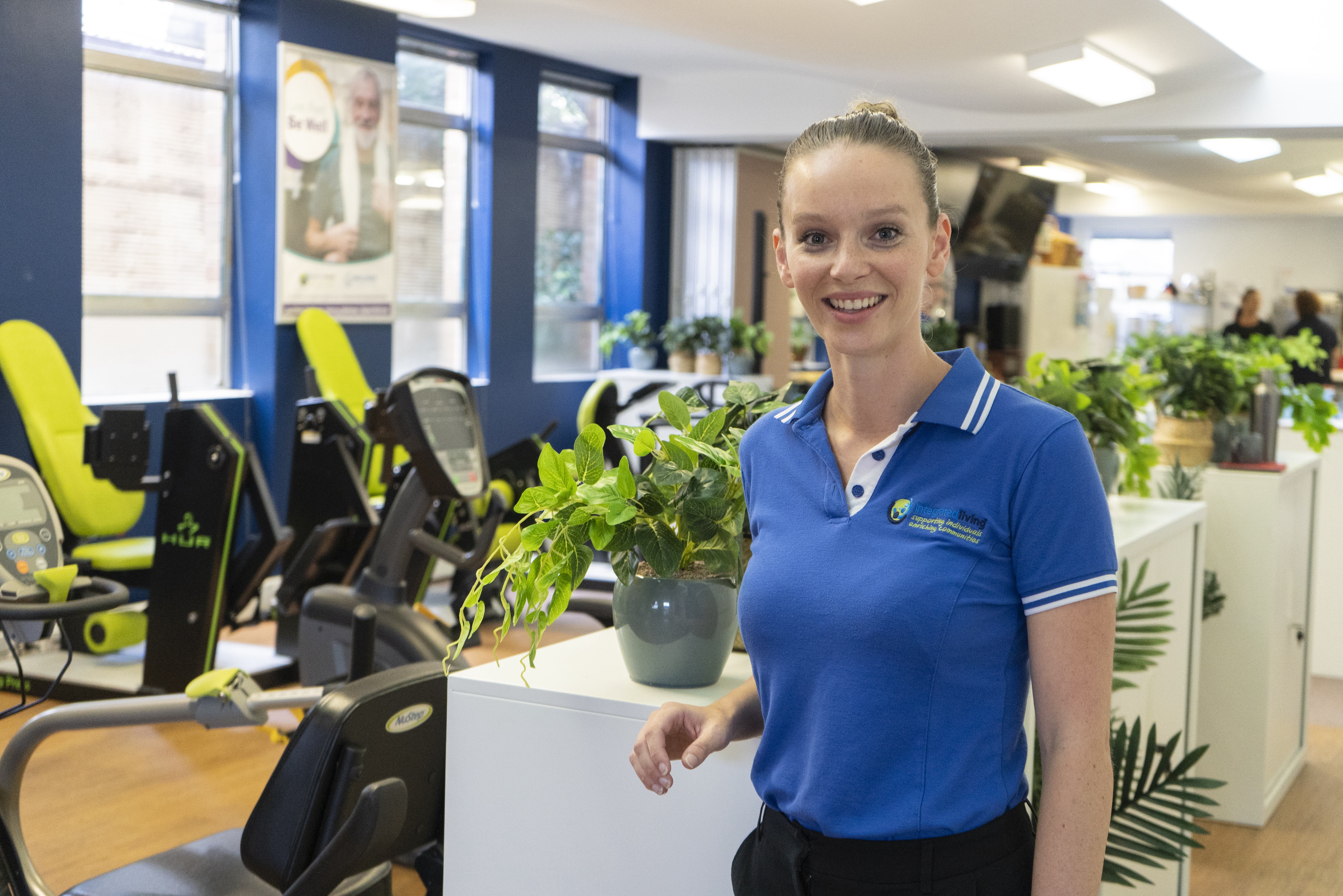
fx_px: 1716
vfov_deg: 29.2
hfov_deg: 42.7
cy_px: 448
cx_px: 672
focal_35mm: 46
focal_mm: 46
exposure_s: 1/160
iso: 3200
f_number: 4.5
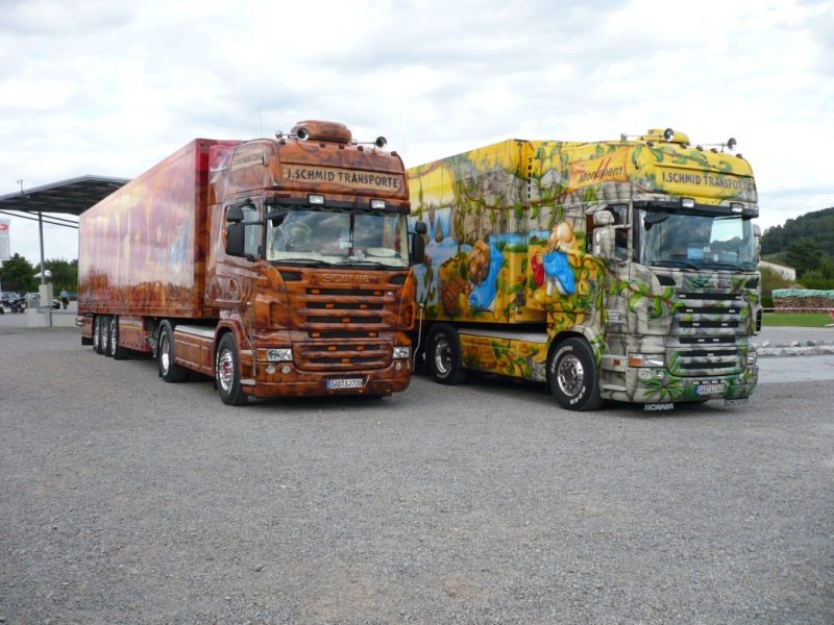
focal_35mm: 35
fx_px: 843
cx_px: 417
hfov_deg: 52.6
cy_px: 312
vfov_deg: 40.7
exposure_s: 1/400
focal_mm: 5.8
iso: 100
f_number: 2.8
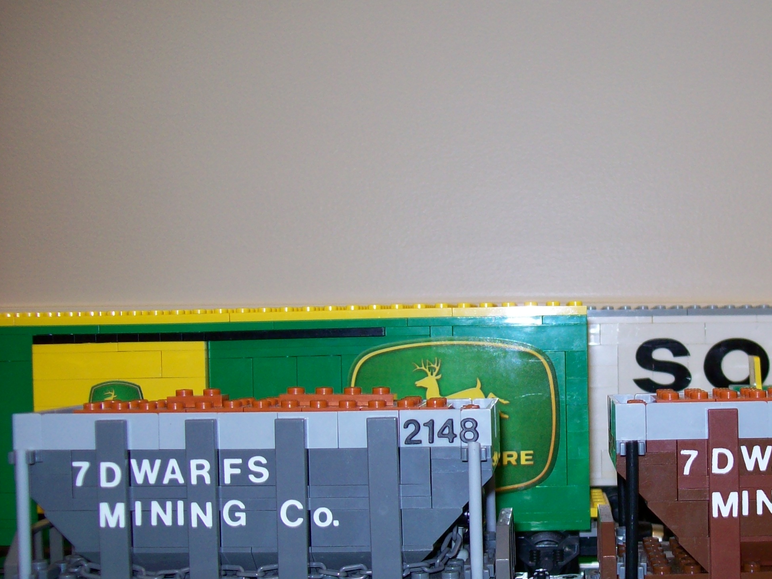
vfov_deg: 27.5
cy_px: 349
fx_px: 1182
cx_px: 560
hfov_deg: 35.5
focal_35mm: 53
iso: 80
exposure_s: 1/64
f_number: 2.7
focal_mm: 6
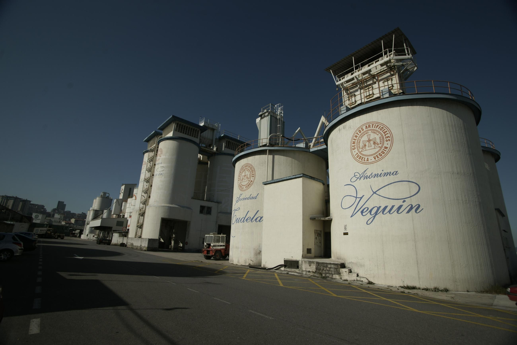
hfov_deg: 93.3
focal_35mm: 17
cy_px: 172
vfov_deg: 70.5
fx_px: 244
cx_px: 258
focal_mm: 17
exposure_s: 1/640
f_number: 9
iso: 100
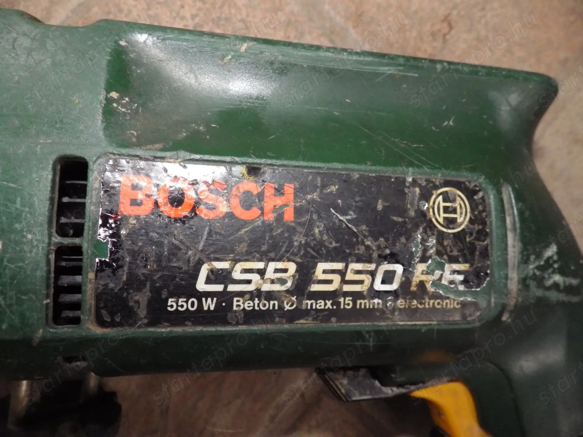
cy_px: 218
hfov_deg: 76.4
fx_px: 371
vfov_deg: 61.1
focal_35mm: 22
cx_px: 292
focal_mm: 4
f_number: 9.7
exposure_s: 1/45
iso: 640
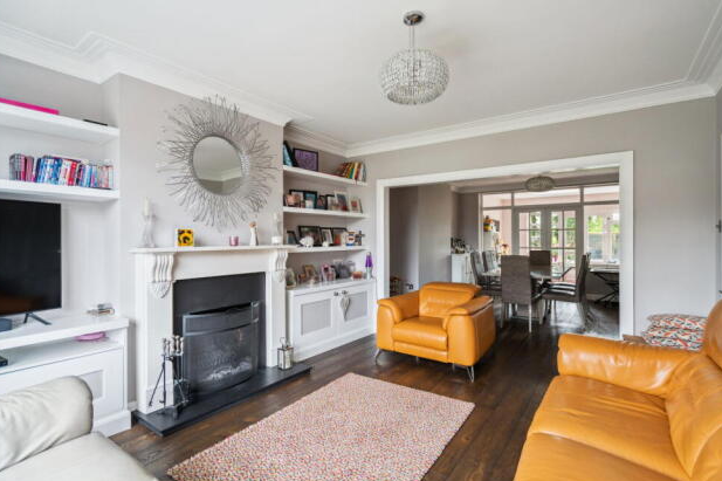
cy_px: 246
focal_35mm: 17
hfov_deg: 93.3
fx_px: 341
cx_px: 370
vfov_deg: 70.4
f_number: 4
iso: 640
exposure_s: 1/5
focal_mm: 16
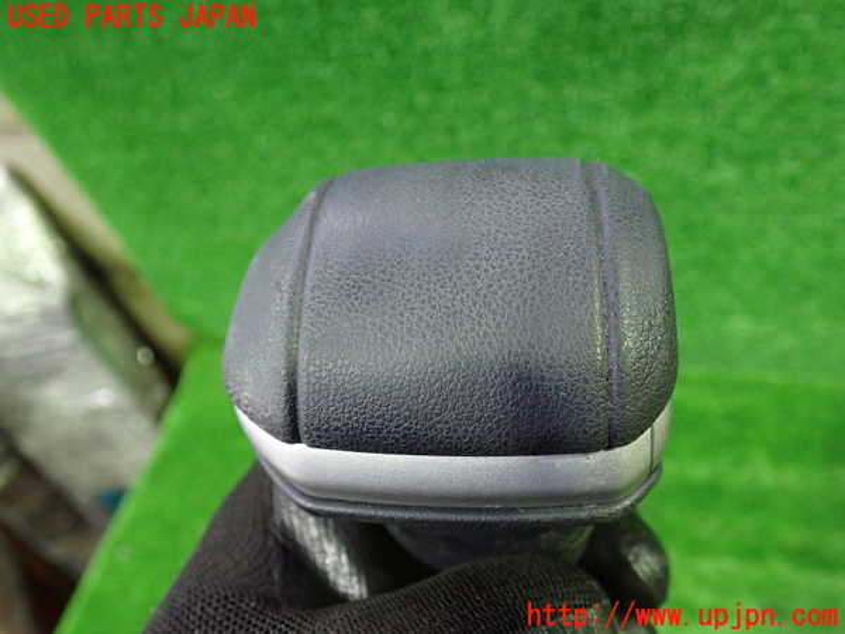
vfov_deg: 46.8
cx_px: 422
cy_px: 317
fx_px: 732
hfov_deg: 60.0
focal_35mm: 30
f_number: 2.3
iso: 640
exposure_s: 1/30
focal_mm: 5.4
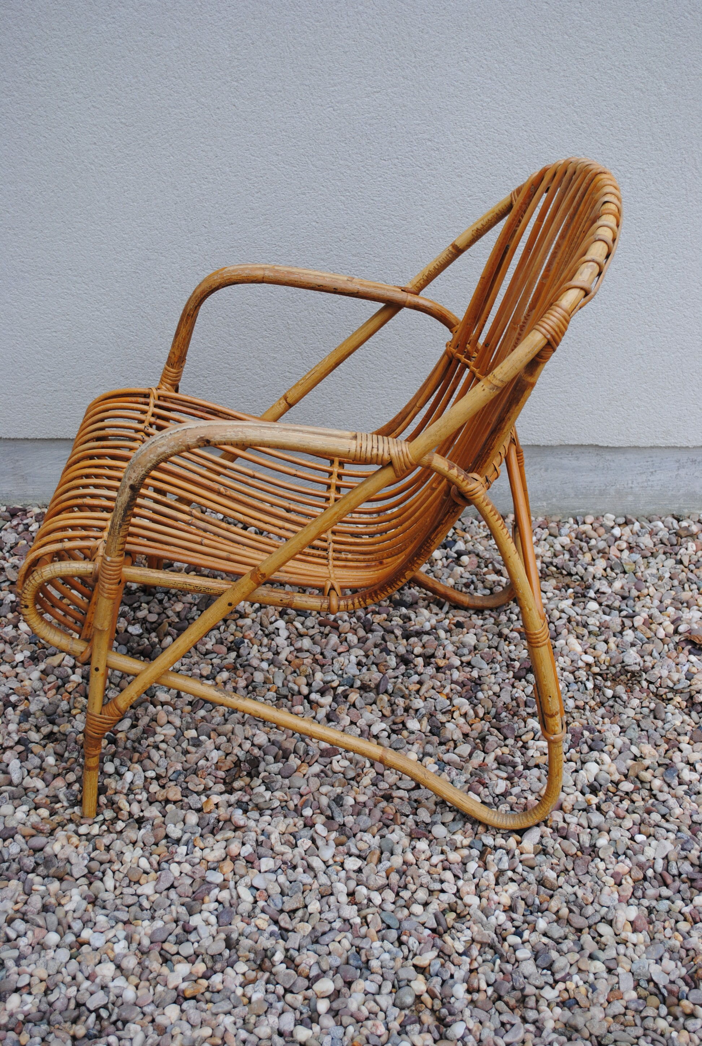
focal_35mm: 48
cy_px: 523
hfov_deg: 28.2
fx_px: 1397
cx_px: 351
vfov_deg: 41.0
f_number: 5.6
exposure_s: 1/125
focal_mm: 32
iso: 100
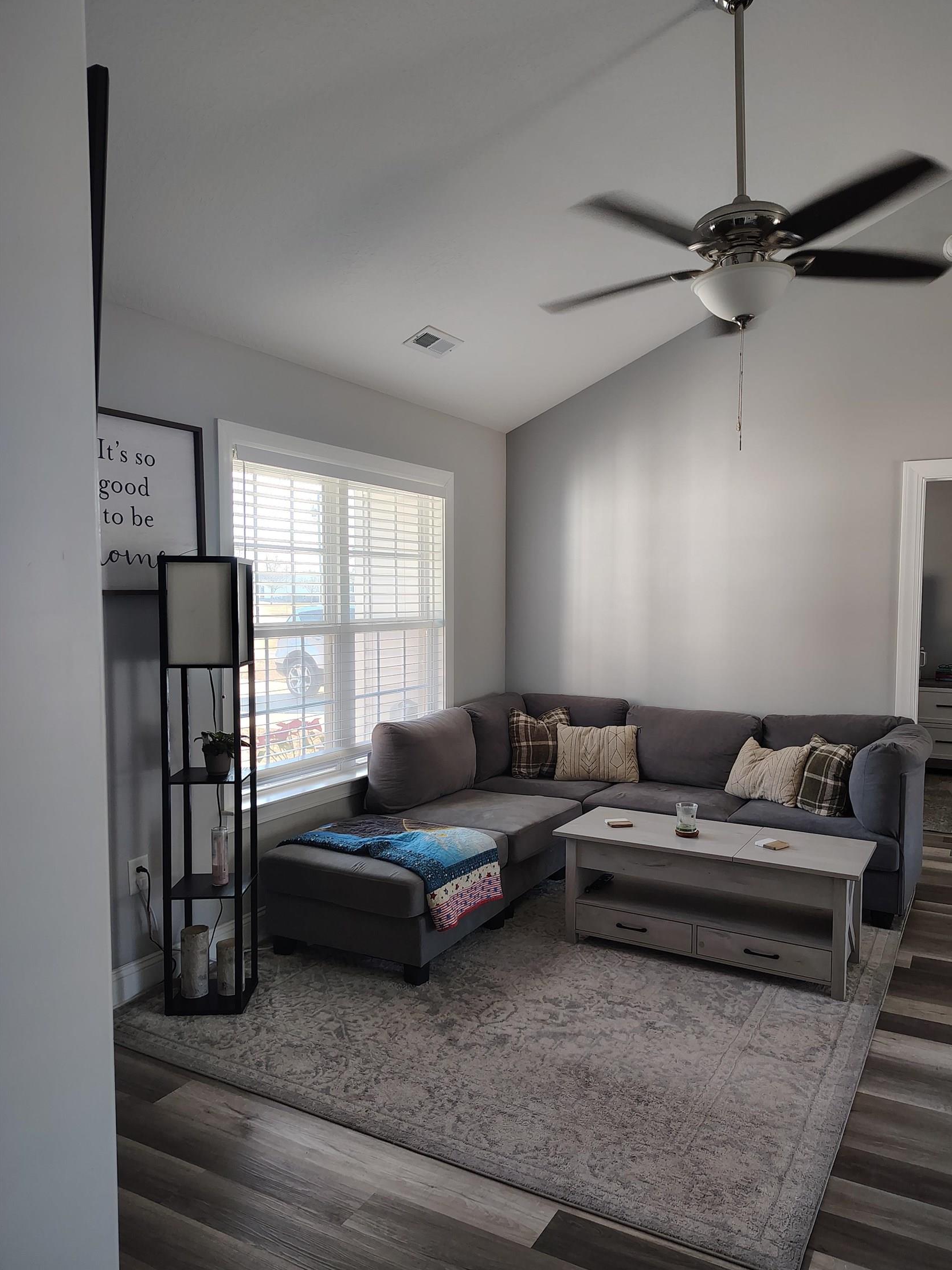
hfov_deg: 54.9
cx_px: 495
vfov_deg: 69.4
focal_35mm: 25
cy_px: 637
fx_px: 917
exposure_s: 1/60
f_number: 1.8
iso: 766
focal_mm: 5.56
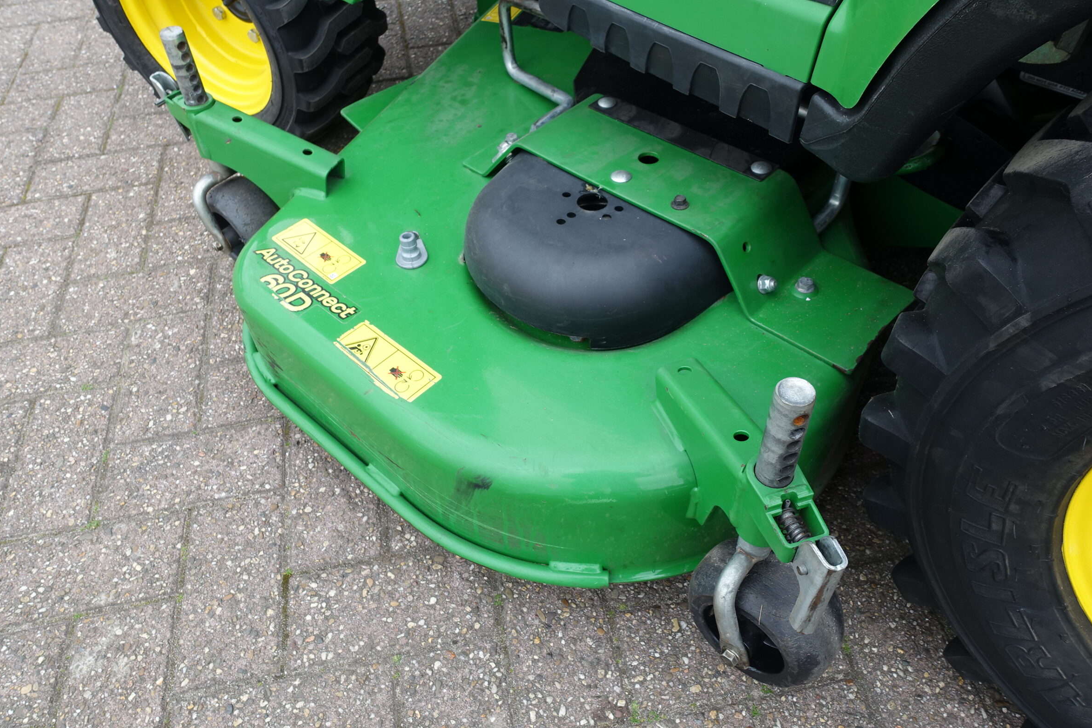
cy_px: 357
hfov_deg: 69.4
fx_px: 789
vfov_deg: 49.6
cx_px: 546
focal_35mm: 26
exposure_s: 1/80
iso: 125
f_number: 5
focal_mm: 8.8
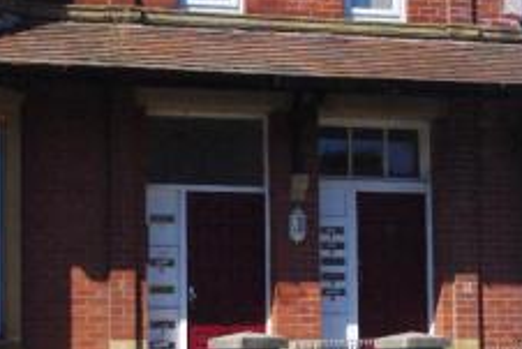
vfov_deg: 16.6
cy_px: 260
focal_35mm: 82
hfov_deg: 24.6
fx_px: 1190
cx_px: 155
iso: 1600
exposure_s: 1/750
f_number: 13
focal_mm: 26.25
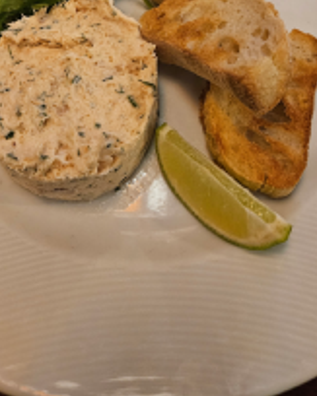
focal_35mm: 44
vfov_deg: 38.4
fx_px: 516
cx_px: 163
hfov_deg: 34.1
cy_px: 21
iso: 640
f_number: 1.8
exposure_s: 1/33.3
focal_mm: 5.4
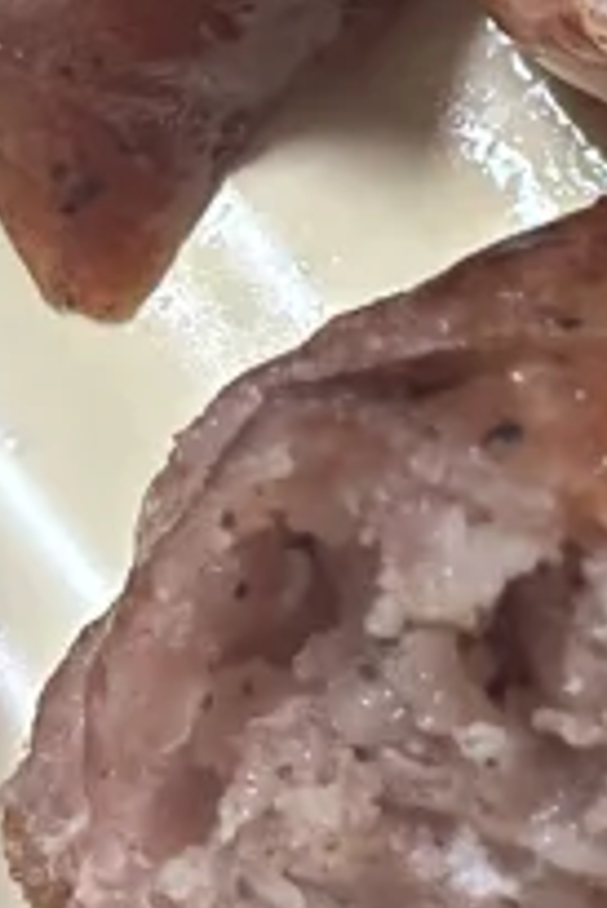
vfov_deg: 5.7
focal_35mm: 351
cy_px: -992
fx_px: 8862
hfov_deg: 3.9
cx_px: 487
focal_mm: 6.86
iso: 200
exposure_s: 1/50
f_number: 1.78
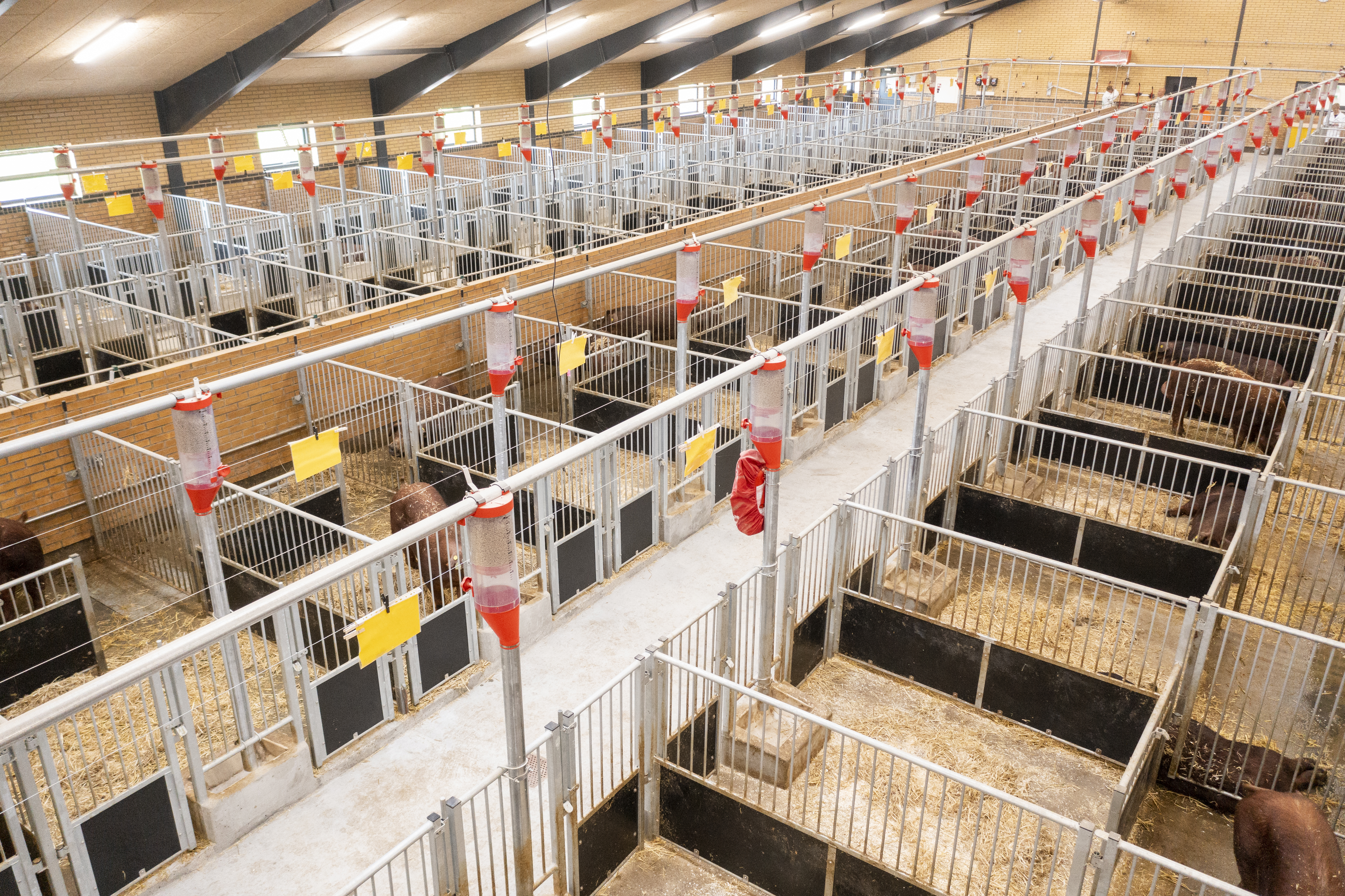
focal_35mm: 28
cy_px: 448
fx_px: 1046
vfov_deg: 46.4
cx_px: 672
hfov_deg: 65.5
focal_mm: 10.26
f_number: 2.8
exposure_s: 1/50
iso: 800
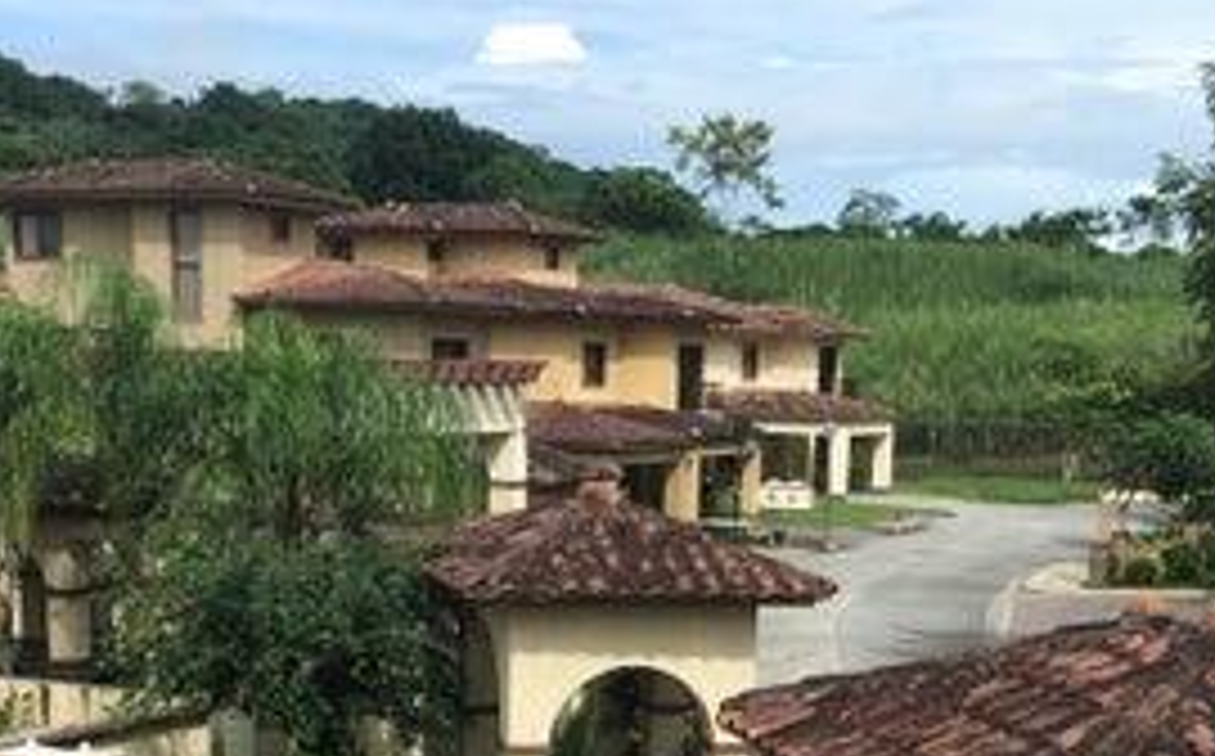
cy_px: 1044
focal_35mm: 73
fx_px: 2414
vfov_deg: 16.6
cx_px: 634
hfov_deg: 28.2
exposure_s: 1/1508
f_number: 2.2
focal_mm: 4.15
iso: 25
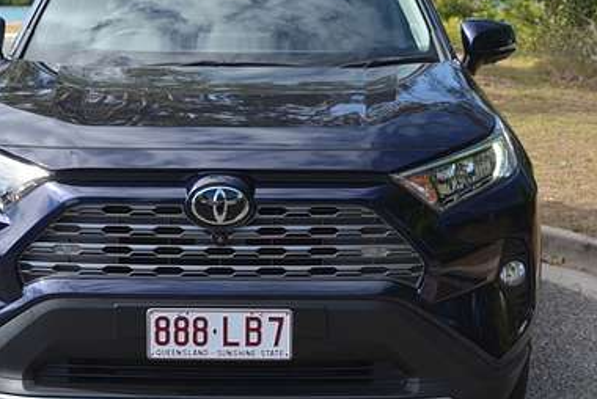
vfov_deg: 16.5
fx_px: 1374
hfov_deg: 24.5
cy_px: 189
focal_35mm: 83
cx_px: 242
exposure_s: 1/250
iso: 125
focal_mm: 35
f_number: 8
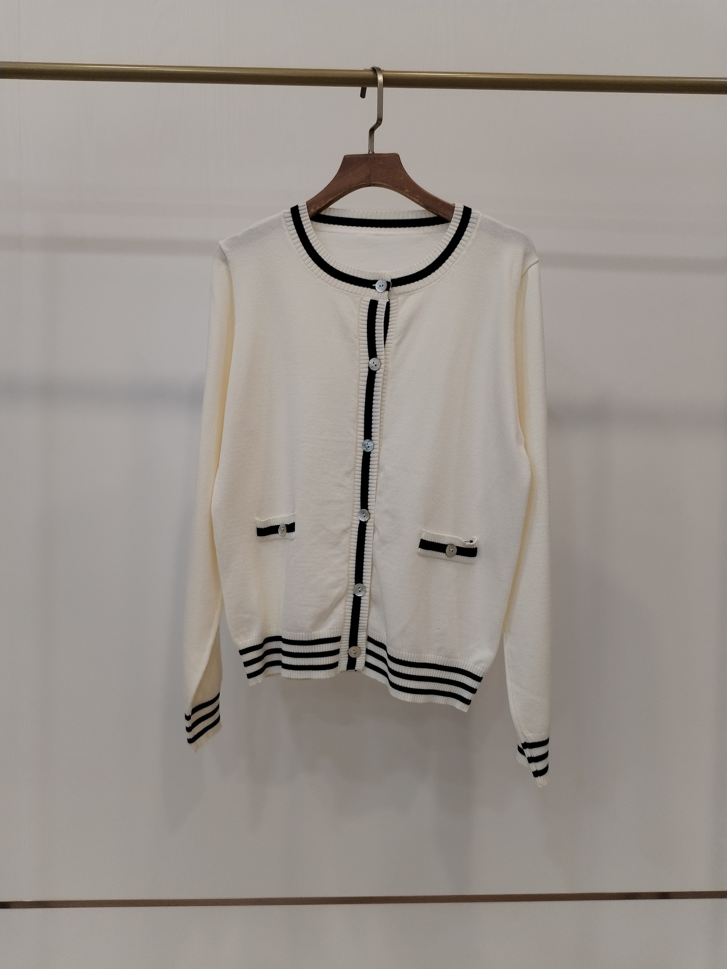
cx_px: 364
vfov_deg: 61.7
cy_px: 484
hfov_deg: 48.2
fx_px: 812
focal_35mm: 29
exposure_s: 1/60
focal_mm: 4.75
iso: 165
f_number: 1.8
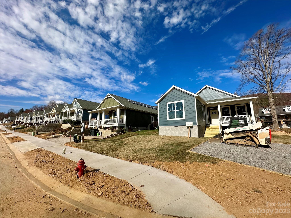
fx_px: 118
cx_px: 146
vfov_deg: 85.7
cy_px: 109
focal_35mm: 14
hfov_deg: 102.1
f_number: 2.2
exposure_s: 1/3401
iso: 50
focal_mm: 2.22
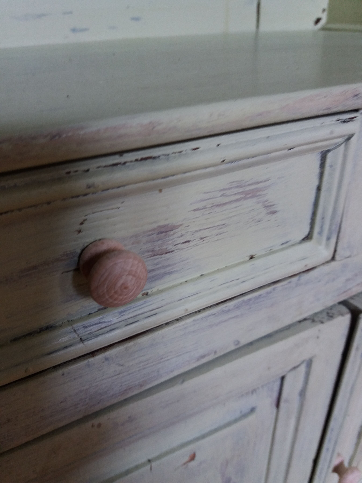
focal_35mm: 28
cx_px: 181
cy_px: 242
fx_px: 390
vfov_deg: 63.4
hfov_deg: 49.7
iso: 80
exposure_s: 1/33
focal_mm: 3.7
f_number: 1.9
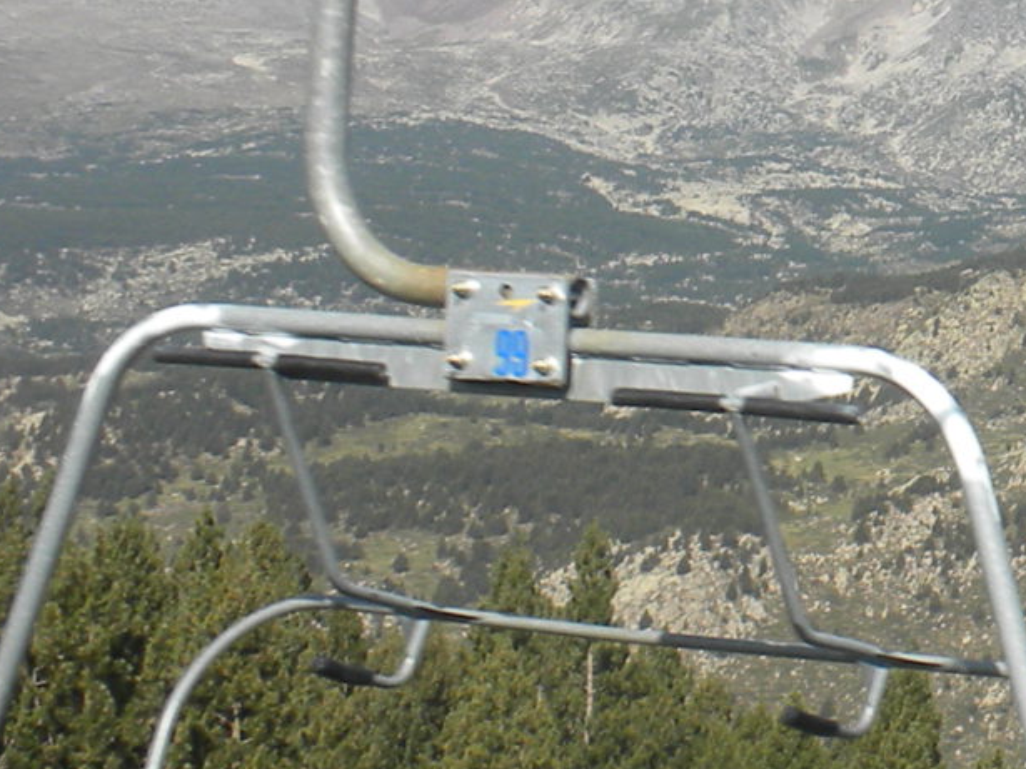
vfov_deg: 9.6
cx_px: 1420
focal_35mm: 154
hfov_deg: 12.3
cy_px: 252
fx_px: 4564
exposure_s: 1/87.7
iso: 64
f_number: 10
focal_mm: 6.6
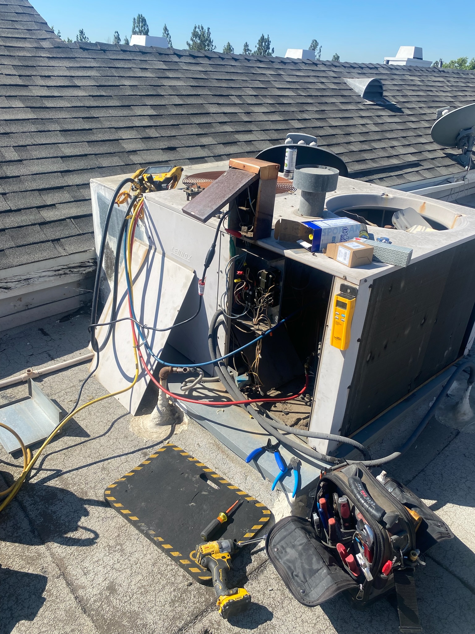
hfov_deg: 53.1
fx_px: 476
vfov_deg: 67.3
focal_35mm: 26
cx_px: 238
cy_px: 317
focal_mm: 4.25
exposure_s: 1/2571
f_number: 1.8
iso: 32
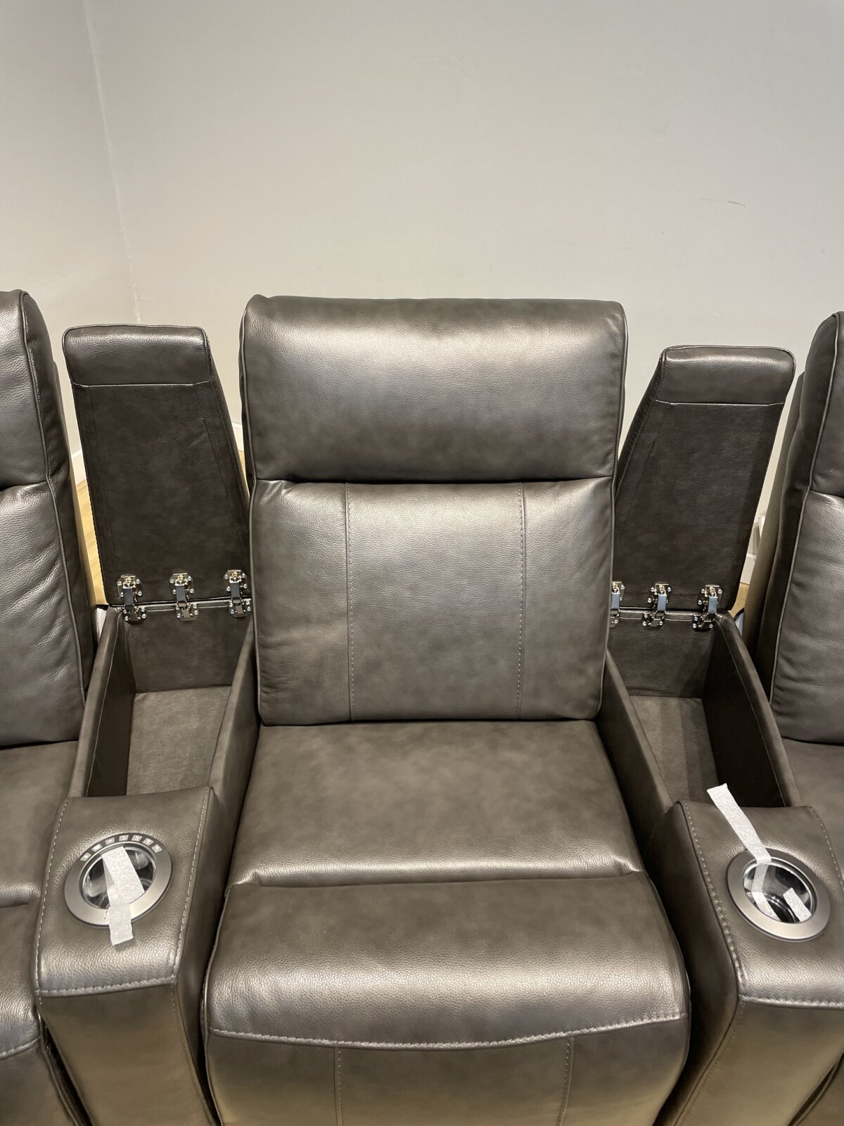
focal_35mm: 26
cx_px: 422
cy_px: 563
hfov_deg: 53.1
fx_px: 845
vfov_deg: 67.3
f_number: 1.6
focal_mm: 4.2
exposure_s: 1/60
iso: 160
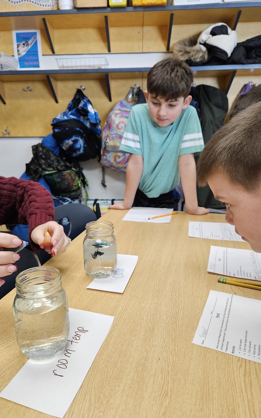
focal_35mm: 25
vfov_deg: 72.6
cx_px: 113
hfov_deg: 49.1
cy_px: 210
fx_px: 285
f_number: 1.8
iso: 250
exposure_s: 1/120
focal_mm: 5.4
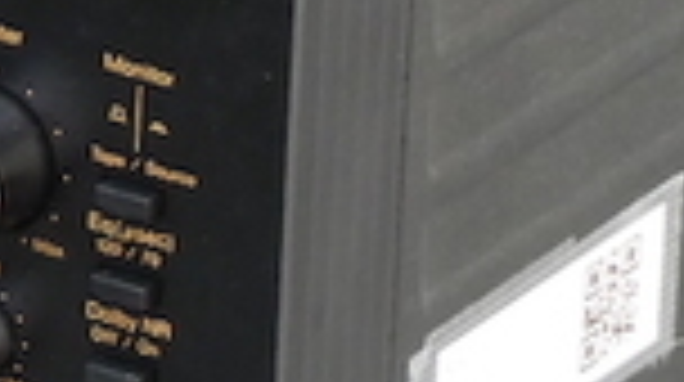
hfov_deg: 3.5
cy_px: 0
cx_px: -639
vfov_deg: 2.0
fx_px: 11229
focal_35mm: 620
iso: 200
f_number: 4.9
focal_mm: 16.1
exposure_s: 1/4
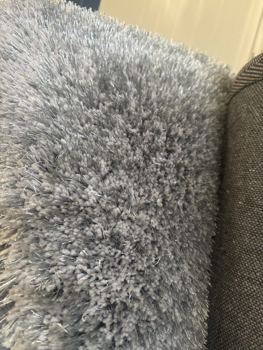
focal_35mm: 26
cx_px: 132
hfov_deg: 53.1
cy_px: 175
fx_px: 263
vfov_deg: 67.3
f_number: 1.6
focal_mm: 5.96
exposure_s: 1/50
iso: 400
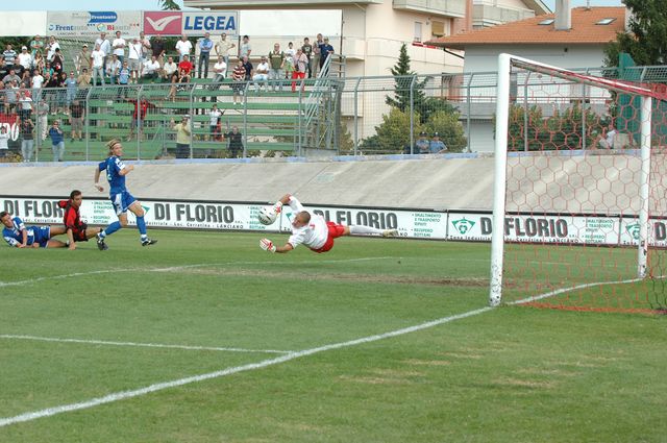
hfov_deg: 17.5
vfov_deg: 11.7
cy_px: 222
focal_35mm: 117
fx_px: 2165
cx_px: 334
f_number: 9
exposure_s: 1/320
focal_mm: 78
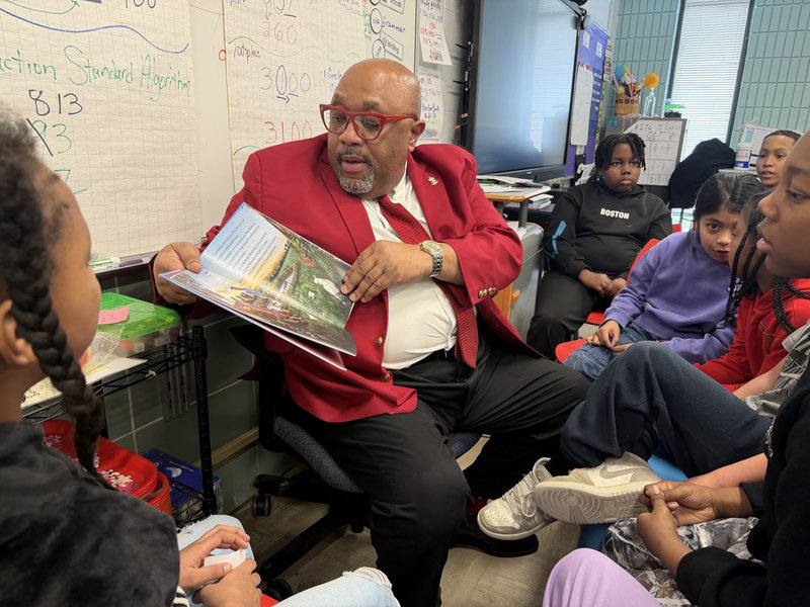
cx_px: 405
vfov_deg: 56.8
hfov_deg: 71.6
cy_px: 304
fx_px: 562
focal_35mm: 24
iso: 160
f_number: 1.78
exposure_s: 1/61
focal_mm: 6.76
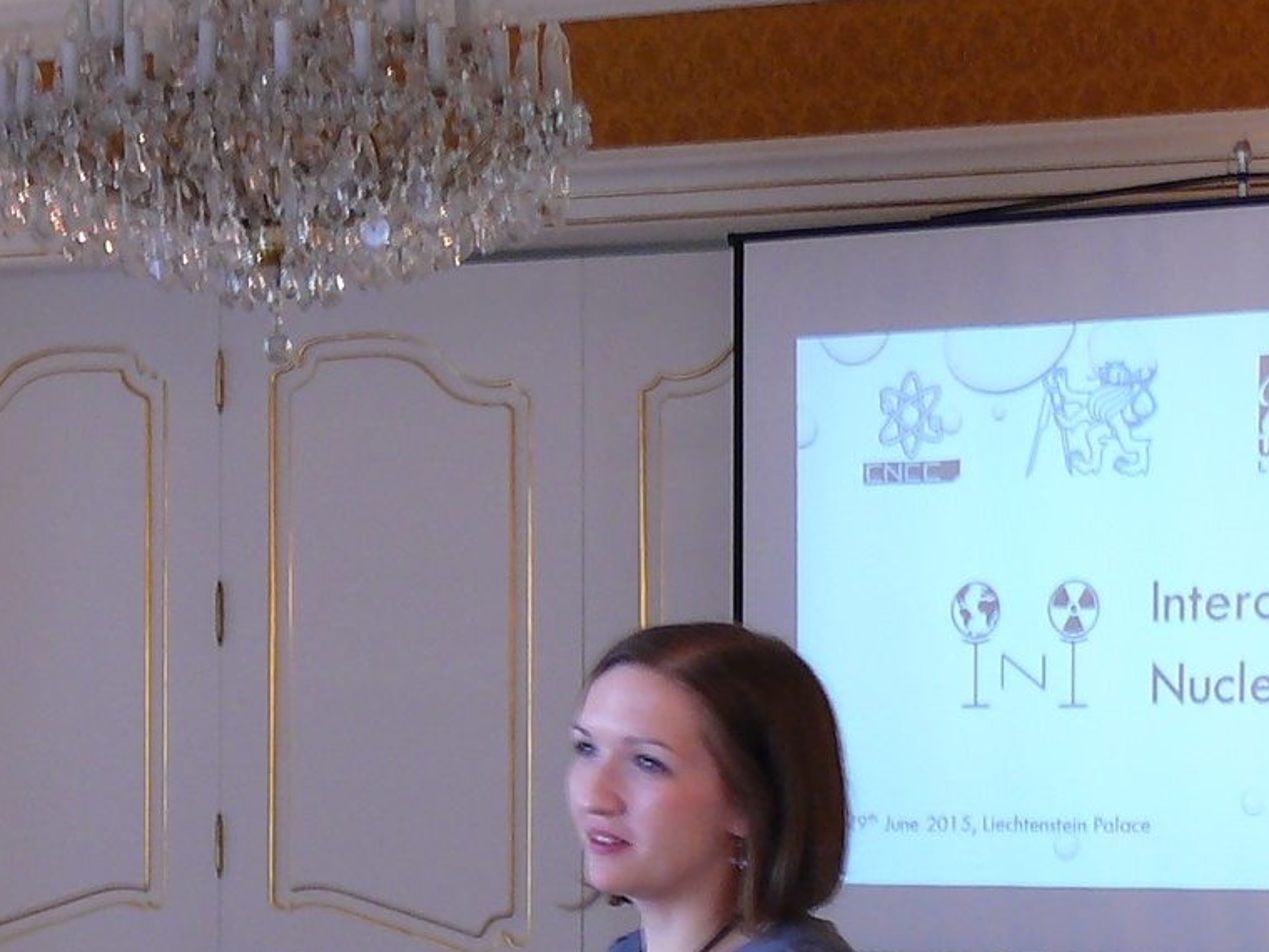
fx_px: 4582
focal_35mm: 125
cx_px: -267
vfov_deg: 11.6
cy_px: 1110
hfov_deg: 15.2
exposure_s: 1/8
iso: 100
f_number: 2.8
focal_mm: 8
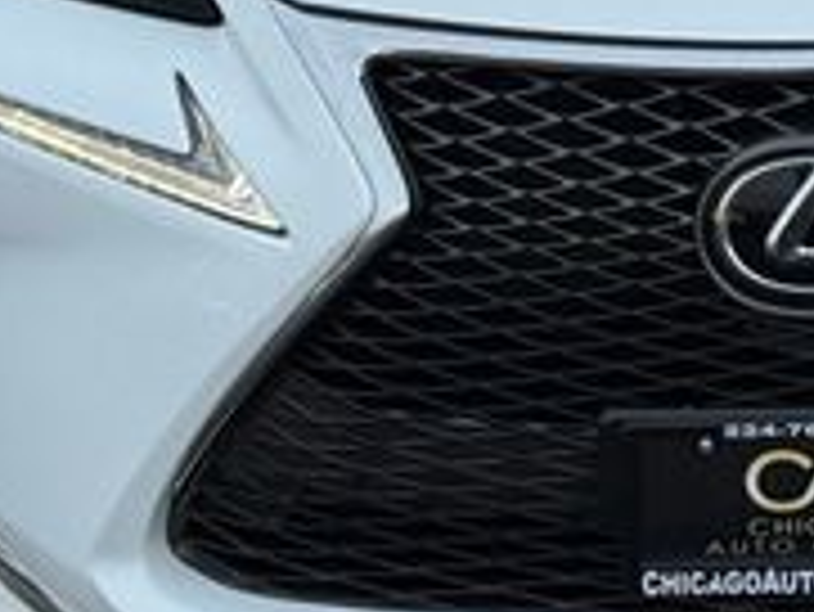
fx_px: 4000
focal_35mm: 170
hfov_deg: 11.5
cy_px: -202
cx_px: 850
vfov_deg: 8.6
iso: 64
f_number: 1.78
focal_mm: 6.76
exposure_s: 1/4098
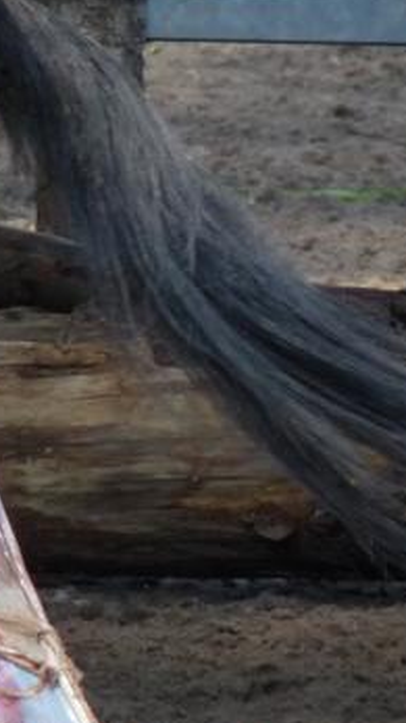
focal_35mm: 1733
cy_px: 579
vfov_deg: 1.2
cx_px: 304
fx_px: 33192
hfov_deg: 0.7
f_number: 4.4
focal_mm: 86.4
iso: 200
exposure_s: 1/400
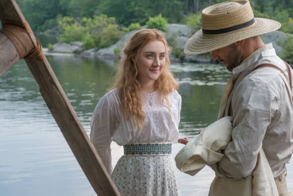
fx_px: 855
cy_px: 98
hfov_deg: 19.4
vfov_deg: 13.1
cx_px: 146
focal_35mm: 105
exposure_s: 1/160
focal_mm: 105
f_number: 9
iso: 800
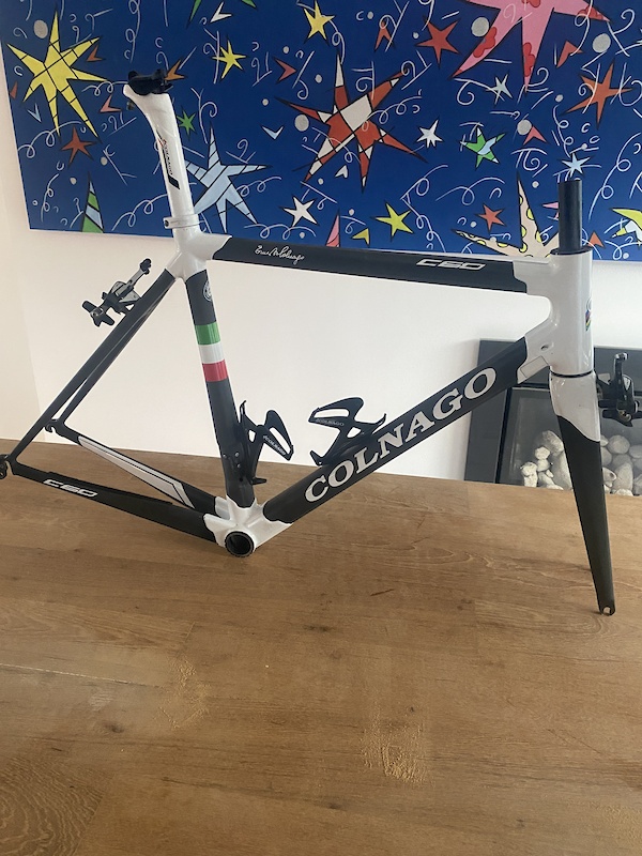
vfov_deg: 67.3
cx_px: 321
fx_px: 643
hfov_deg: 53.1
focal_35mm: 26
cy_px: 428
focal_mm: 4.25
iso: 400
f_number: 1.8
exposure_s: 1/60
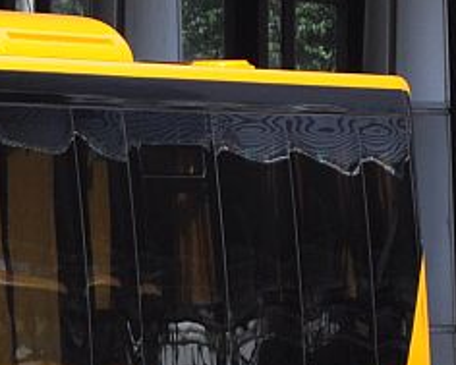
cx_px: -408
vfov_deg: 2.7
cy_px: 278
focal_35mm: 575
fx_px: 7763
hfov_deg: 3.3
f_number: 5.6
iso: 400
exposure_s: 1/1600
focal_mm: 90
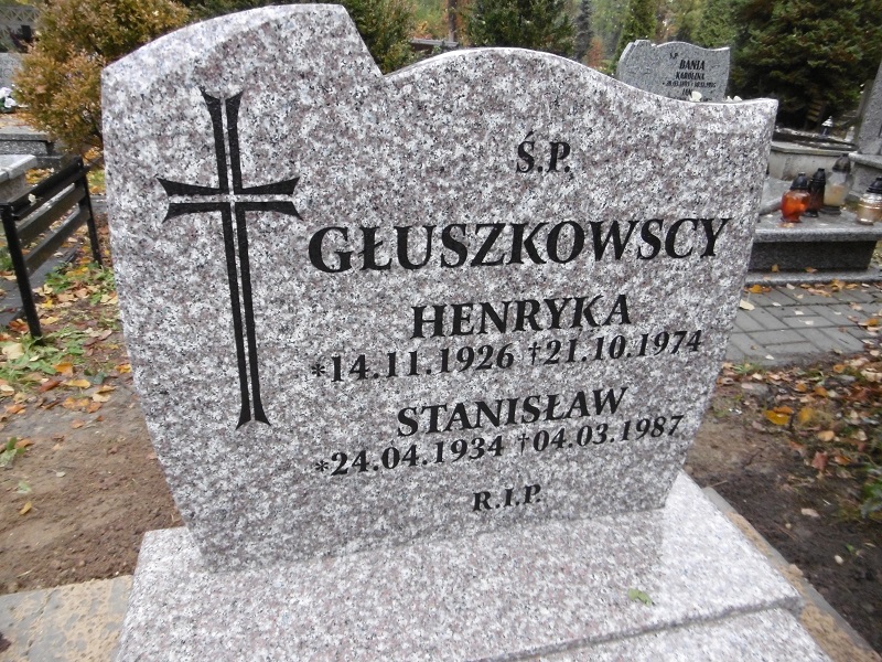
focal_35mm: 24
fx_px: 612
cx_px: 441
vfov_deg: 56.8
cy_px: 331
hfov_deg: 71.6
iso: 320
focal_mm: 4.3
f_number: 3.1
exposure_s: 1/100
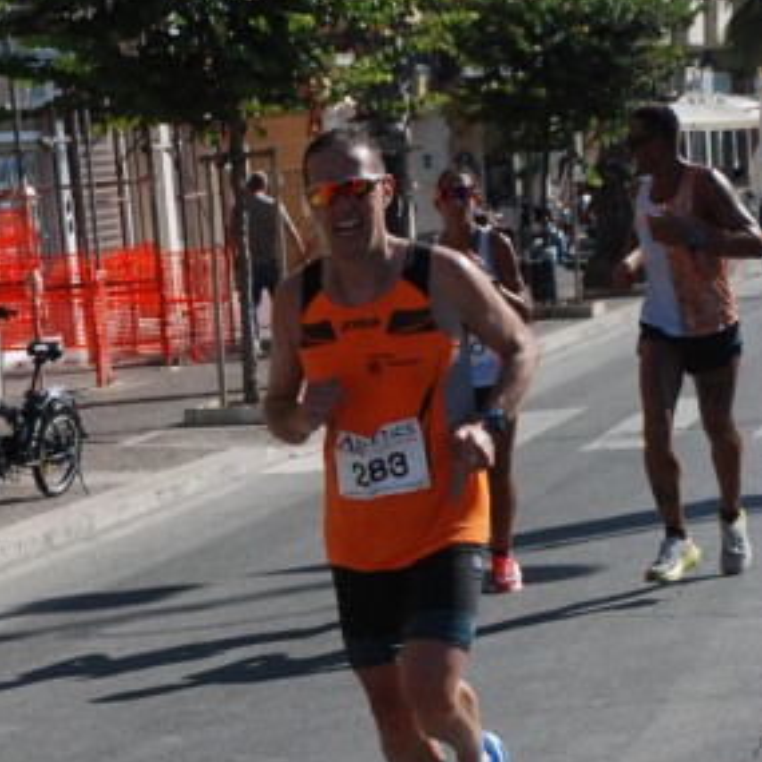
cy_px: 655
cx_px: 229
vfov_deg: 12.4
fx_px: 3487
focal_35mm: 140
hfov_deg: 12.4
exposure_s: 1/2000
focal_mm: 52
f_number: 8
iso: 1000
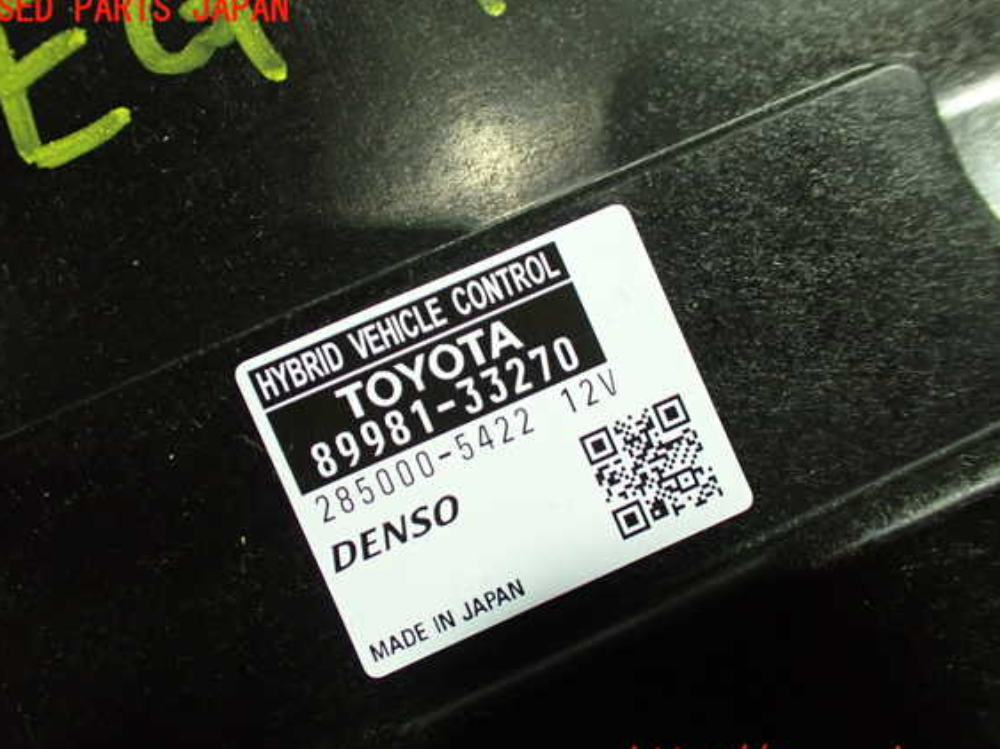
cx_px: 499
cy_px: 387
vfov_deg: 44.1
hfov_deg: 56.8
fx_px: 924
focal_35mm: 32
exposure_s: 1/100
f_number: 2.3
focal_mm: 5.4
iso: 800
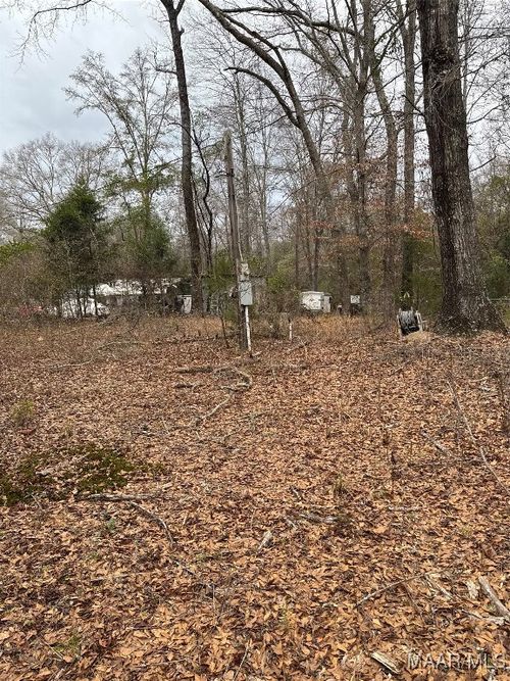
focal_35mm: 24
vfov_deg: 71.6
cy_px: 340
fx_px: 472
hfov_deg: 56.8
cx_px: 255
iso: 64
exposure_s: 1/142
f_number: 1.78
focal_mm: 6.76
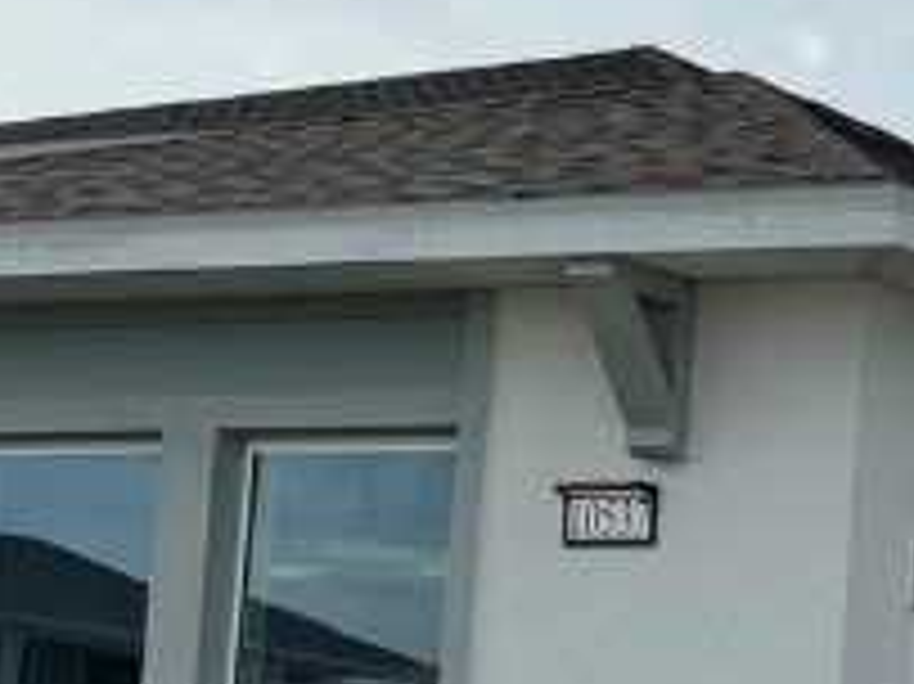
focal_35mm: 121
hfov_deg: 13.7
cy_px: 720
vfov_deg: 12.1
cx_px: 1855
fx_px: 3193
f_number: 1.78
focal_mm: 6.76
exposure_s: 1/6410
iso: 80
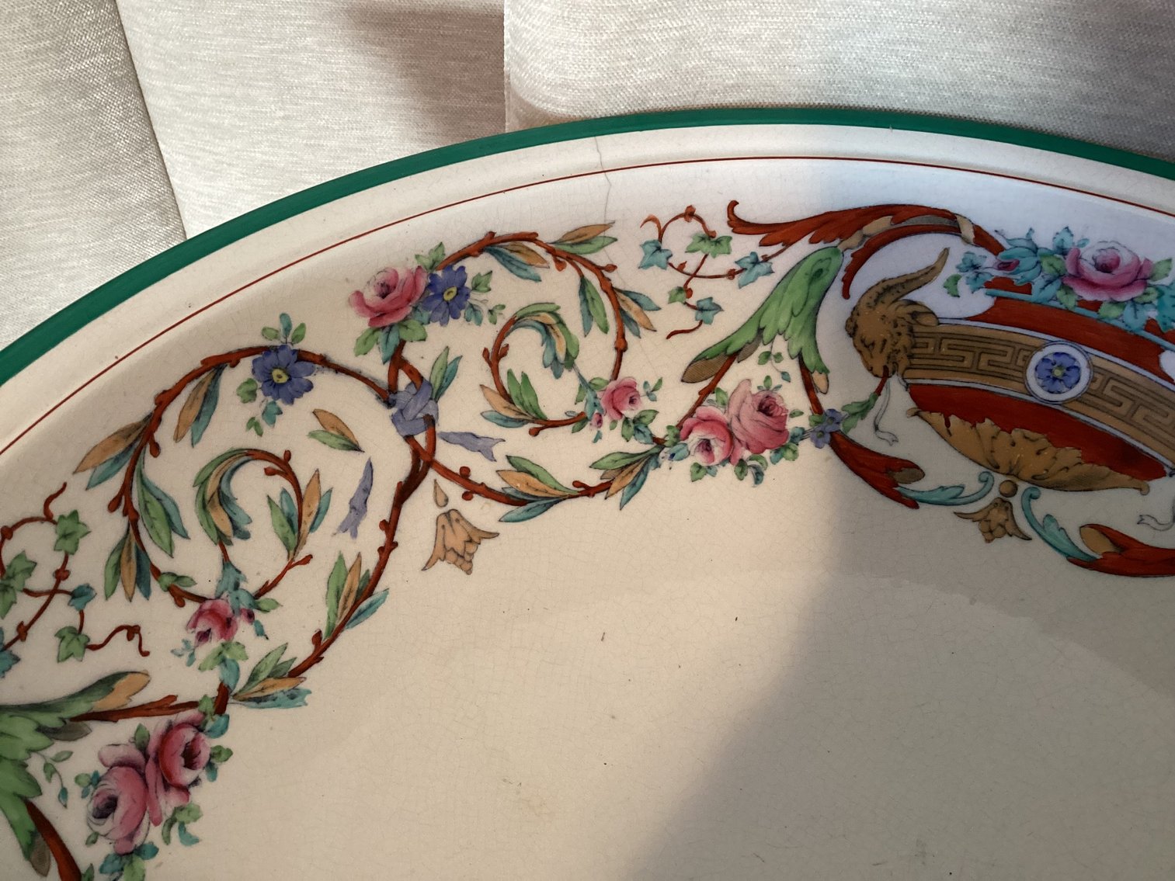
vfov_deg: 45.4
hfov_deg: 58.3
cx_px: 588
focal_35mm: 31
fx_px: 1052
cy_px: 440
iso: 250
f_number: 2.4
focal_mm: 3.3
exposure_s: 1/50
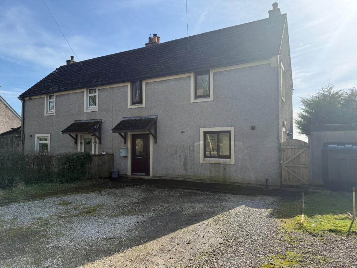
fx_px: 248
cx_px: 178
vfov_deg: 56.8
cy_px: 134
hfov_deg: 71.6
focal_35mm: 24
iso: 100
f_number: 1.78
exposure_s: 1/3021
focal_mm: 6.76
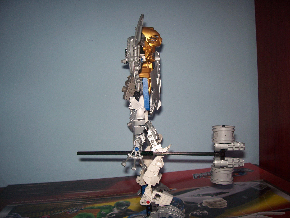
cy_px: 109
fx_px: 285
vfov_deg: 41.8
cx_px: 145
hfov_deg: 53.9
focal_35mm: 34
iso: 80
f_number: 2.7
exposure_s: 1/60
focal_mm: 5.6
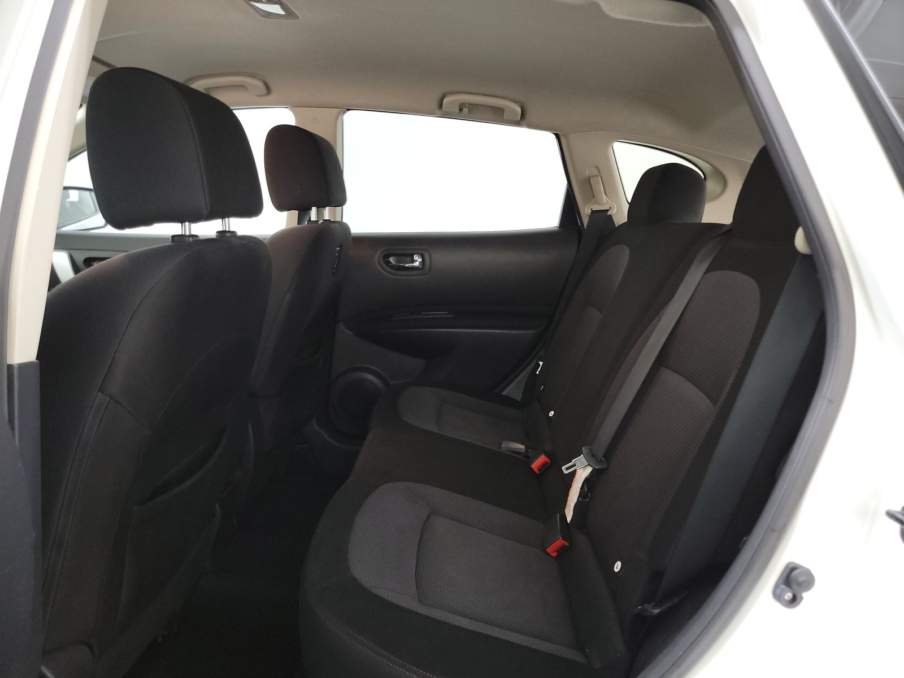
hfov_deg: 71.6
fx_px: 627
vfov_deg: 56.8
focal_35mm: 24
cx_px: 452
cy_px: 339
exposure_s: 1/24
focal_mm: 6.7
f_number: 1.8
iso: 834
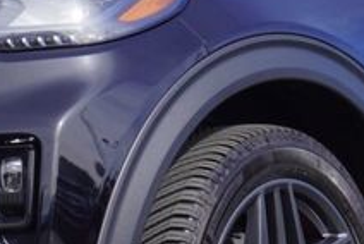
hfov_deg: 9.5
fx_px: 2197
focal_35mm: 217
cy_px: 69
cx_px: 172
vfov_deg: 6.3
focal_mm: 30
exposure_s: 1/100
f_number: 9
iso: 100
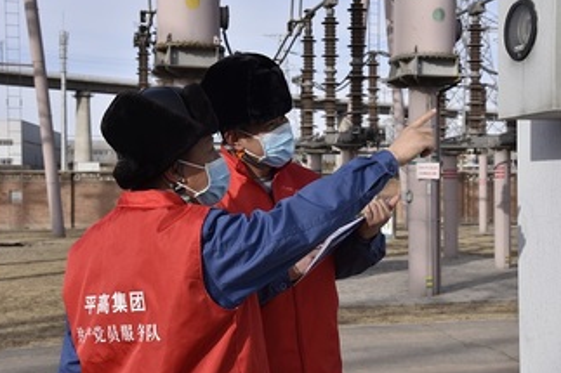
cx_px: 325
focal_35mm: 57
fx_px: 888
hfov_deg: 35.0
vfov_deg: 23.8
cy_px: 180
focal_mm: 46
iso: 640
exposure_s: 1/1250
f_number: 9
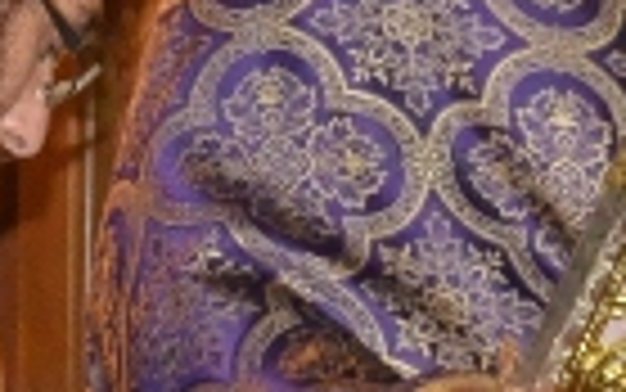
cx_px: 878
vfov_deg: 3.0
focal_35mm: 442
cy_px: 509
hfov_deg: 4.7
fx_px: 7544
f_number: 6.3
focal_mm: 42
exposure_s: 1/60
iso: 2000
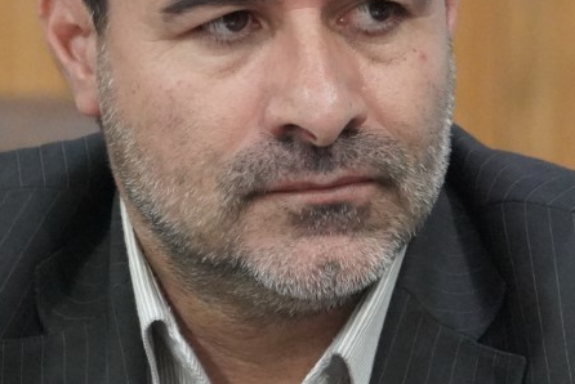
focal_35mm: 559
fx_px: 8934
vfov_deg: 2.5
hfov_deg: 3.7
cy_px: 247
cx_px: 380
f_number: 6.3
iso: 12800
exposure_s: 1/160
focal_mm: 154
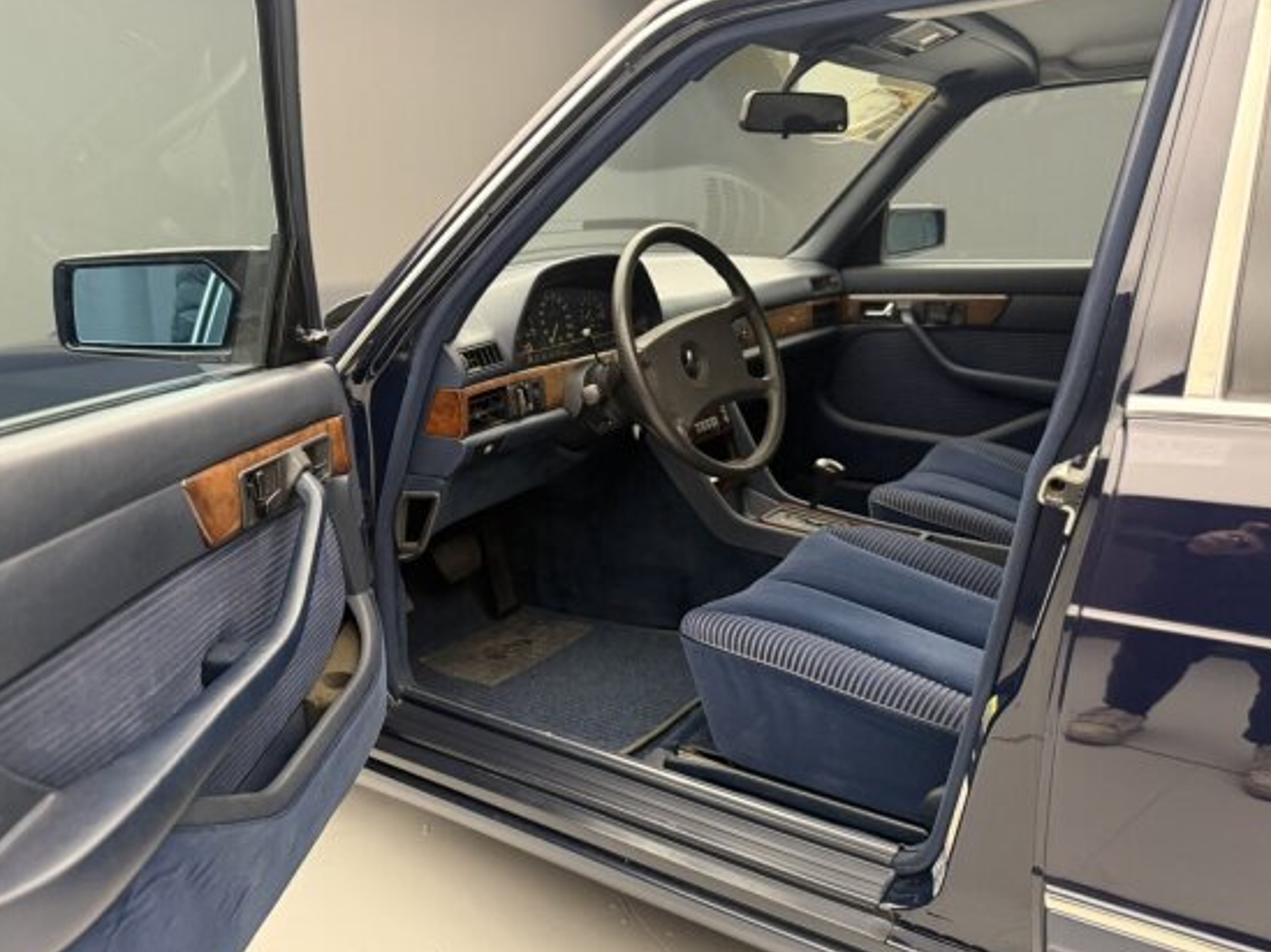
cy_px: 491
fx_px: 1027
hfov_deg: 63.2
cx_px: 546
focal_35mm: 28
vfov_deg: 49.7
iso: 500
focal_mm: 6.76
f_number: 1.78
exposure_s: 1/49
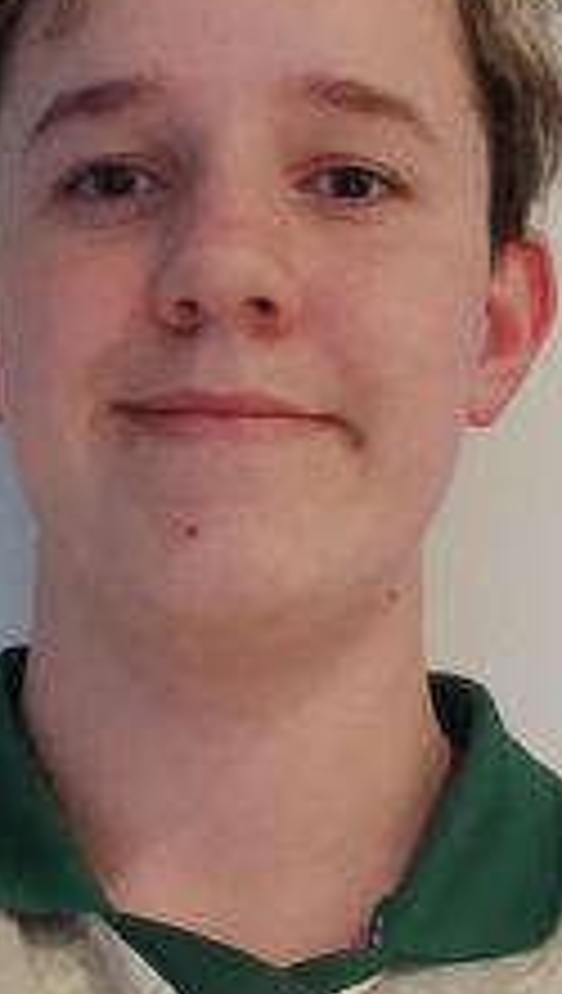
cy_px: 421
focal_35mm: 59
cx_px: 279
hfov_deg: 20.5
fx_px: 1557
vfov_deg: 35.3
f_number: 2.45
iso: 427
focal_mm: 3.49
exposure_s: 1/25
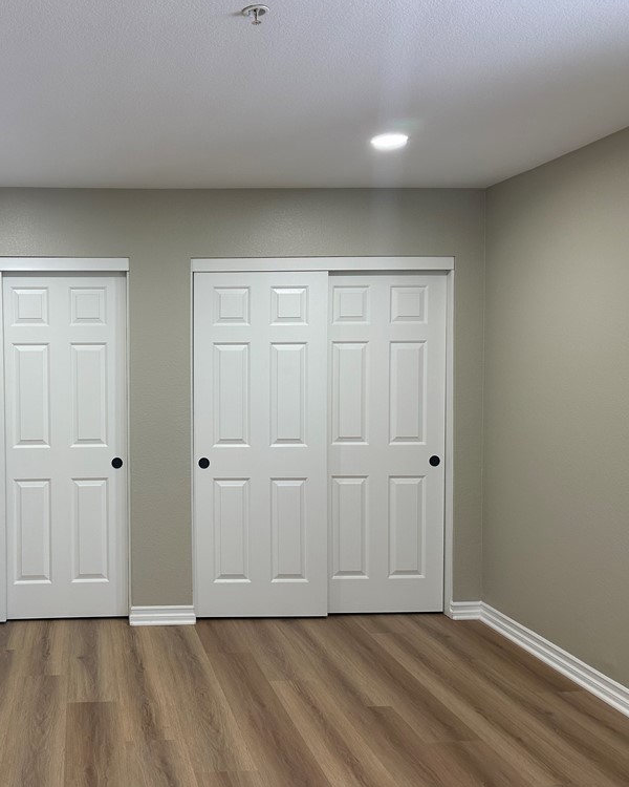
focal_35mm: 32
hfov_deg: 43.6
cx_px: 126
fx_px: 745
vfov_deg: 55.7
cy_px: 394
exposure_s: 1/120
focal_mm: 6.86
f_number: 1.78
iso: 125
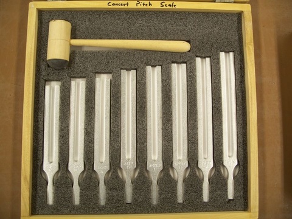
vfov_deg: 38.7
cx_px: 146
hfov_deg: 50.1
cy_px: 110
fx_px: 312
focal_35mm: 37
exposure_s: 1/30
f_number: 2.8
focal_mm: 7.8
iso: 160
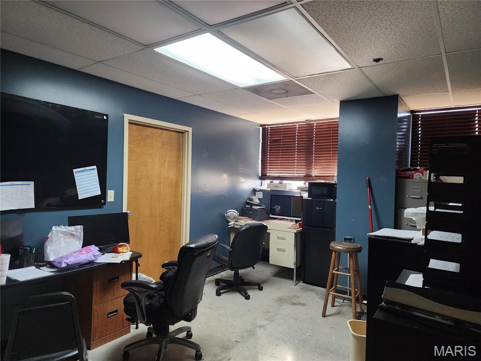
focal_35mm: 23
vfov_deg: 58.9
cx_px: 240
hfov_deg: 73.9
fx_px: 320
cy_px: 180
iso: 640
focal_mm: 6.4
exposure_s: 1/120
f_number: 1.8
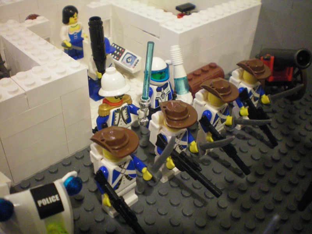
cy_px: 117
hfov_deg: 49.0
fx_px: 343
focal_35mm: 38
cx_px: 156
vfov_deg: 37.7
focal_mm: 6.3
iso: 400
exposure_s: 1/15
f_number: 3.1
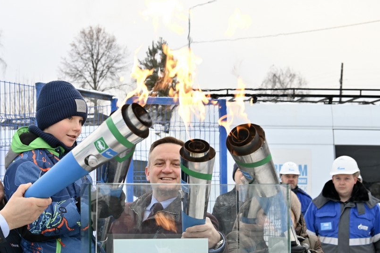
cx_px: 124
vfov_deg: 20.0
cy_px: 150
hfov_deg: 29.4
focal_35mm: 68
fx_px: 718
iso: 720
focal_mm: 50
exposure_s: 1/160
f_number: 7.1
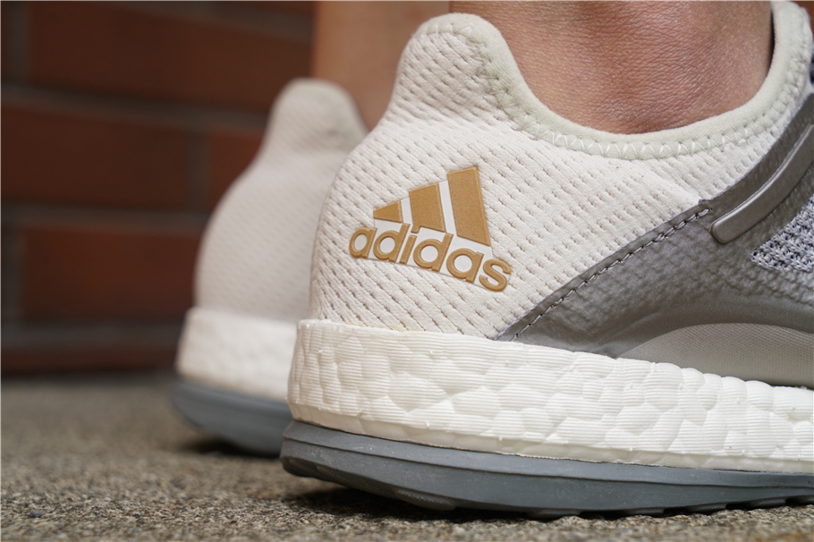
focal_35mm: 70
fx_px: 1582
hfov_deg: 28.9
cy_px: 271
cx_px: 407
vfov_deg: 19.4
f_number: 8
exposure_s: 1/250
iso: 500
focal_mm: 70
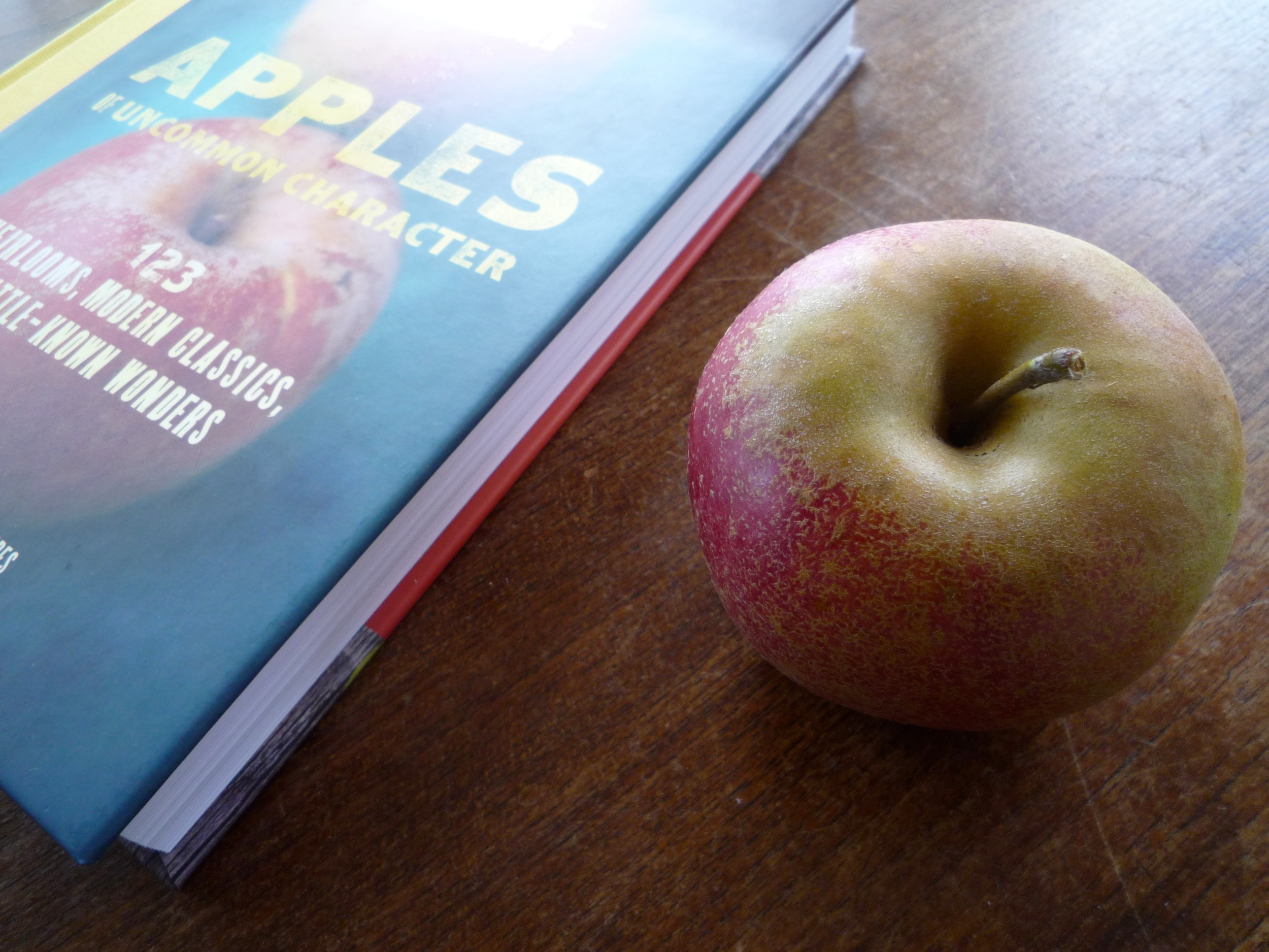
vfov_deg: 54.9
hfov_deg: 69.4
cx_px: 634
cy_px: 476
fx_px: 916
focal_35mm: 25
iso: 125
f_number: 2.8
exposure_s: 1/30
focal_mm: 4.4
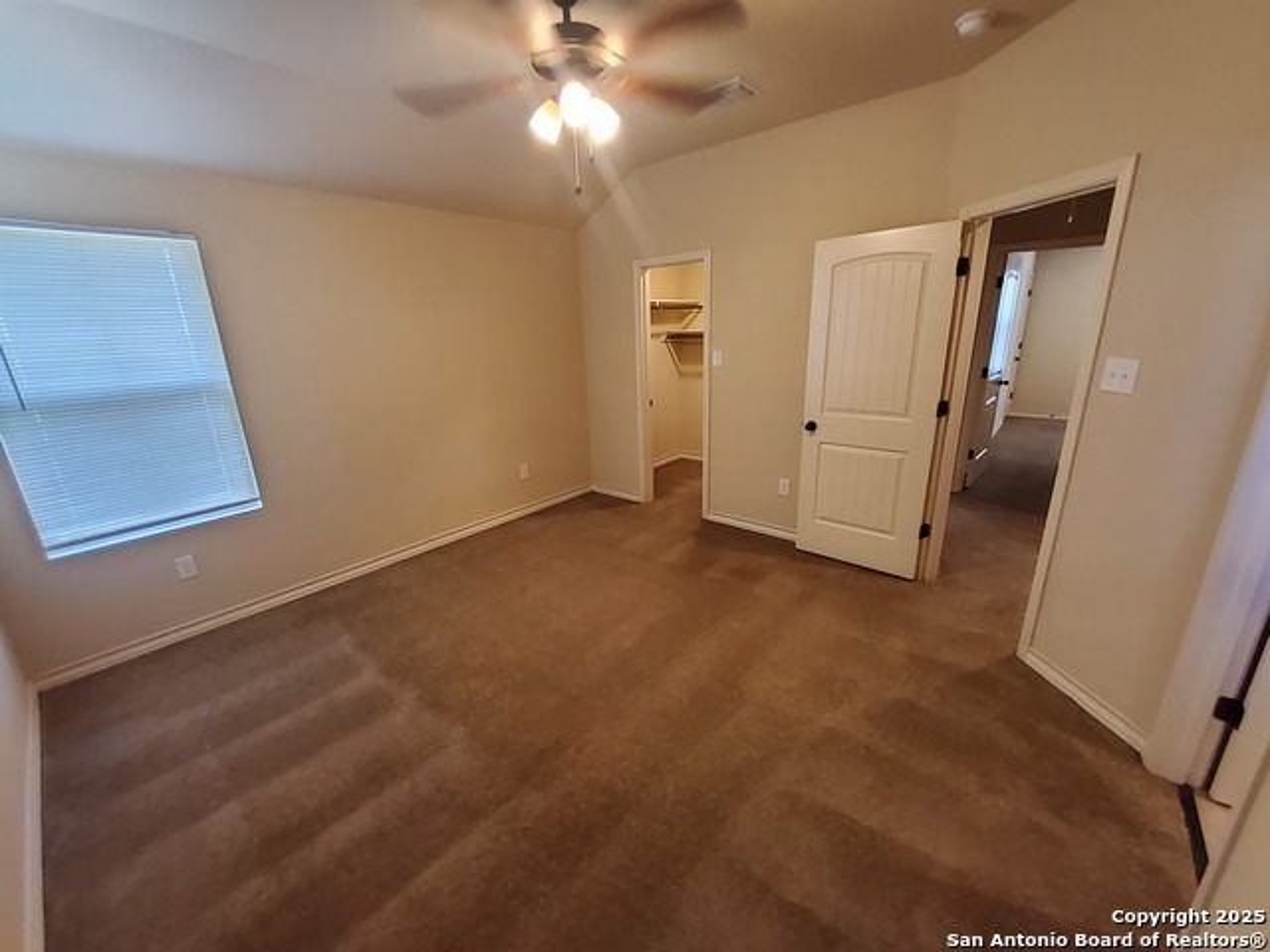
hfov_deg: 106.2
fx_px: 477
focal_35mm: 13
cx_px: 635
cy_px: 476
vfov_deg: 89.9
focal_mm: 1.13
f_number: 2.2
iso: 200
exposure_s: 1/30
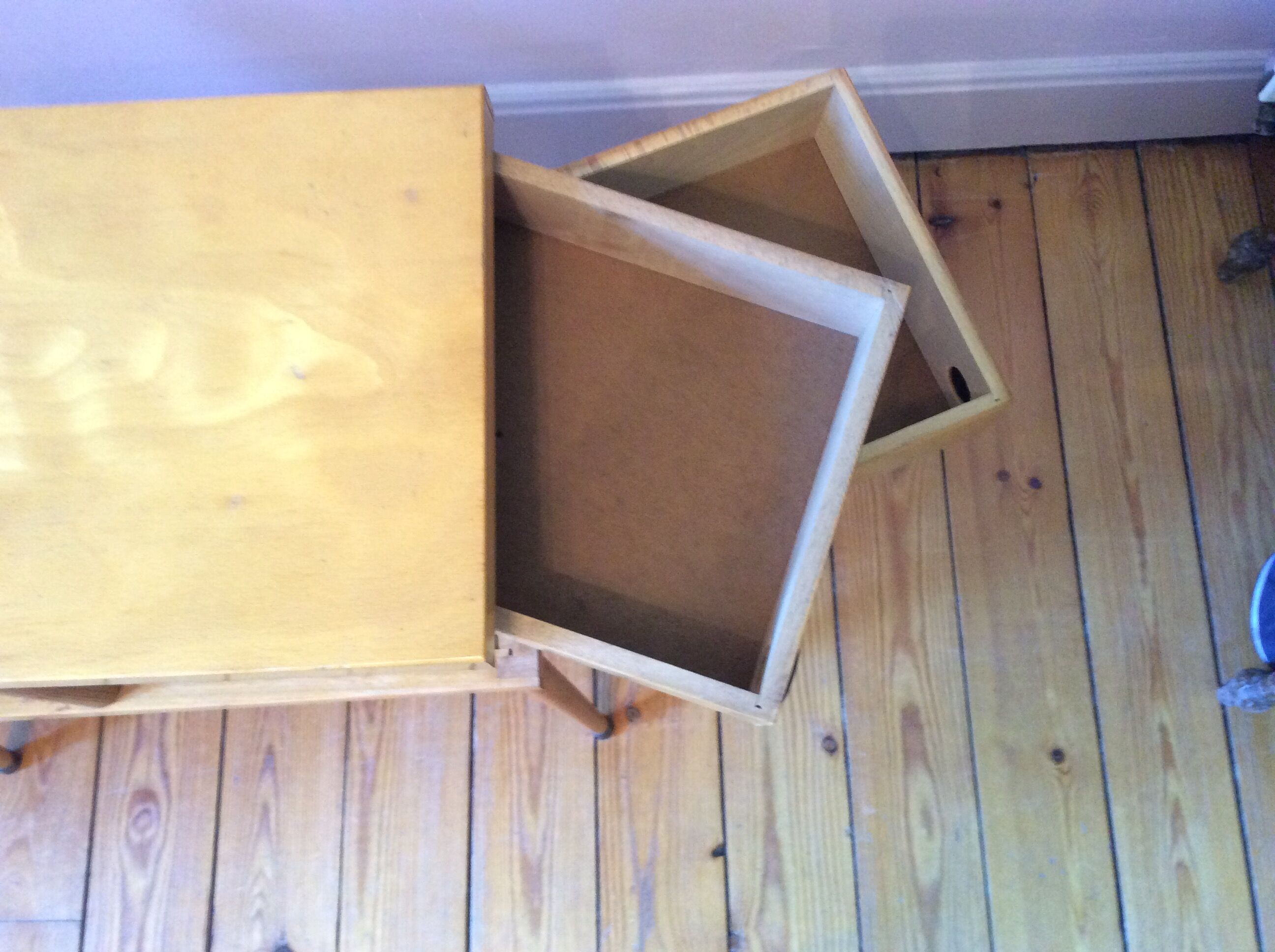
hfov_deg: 56.9
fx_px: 1177
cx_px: 638
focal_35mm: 32
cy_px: 476
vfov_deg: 44.1
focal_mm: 3.3
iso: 250
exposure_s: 1/17
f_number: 2.4
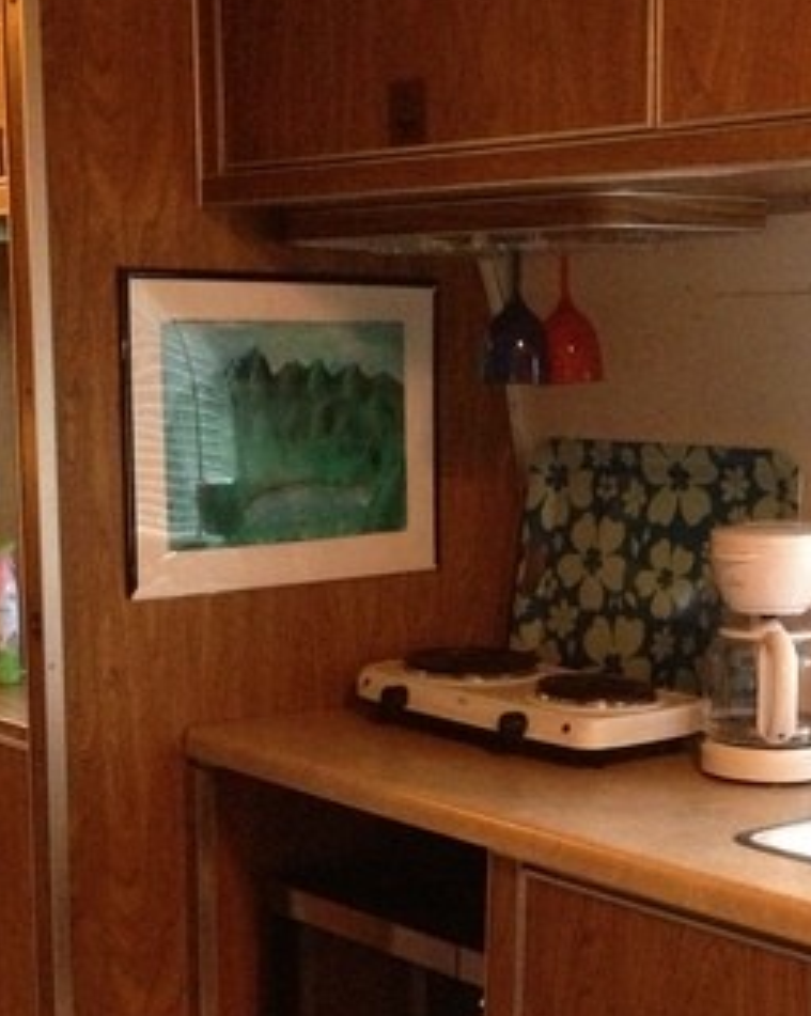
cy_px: 615
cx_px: 510
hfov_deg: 22.1
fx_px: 2073
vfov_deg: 27.5
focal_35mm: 69
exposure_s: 1/15
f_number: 2.4
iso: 800
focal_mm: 4.28
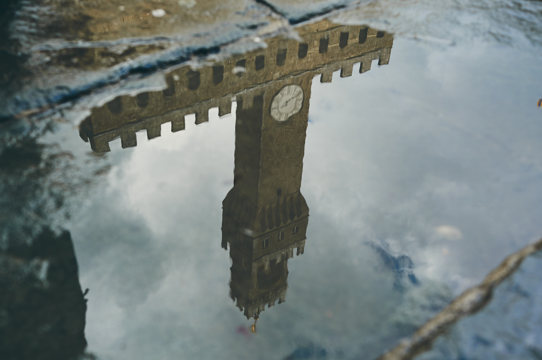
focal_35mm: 35
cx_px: 271
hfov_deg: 54.5
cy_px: 180
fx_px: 527
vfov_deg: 37.8
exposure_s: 1/250
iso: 100
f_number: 5
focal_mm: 35
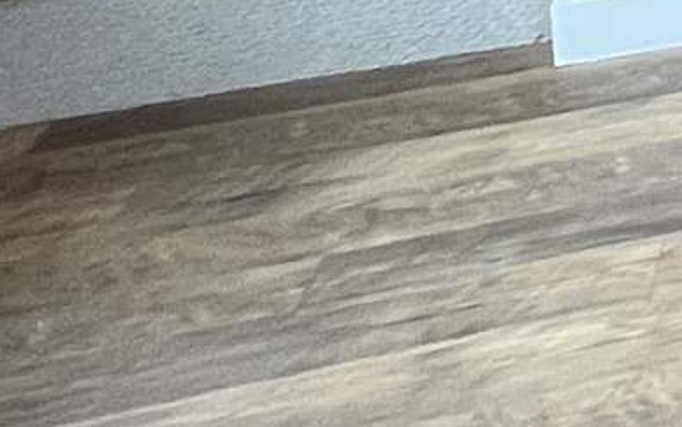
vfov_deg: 10.2
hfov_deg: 9.8
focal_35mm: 109
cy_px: -638
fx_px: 2027
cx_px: 2341
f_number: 1.8
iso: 200
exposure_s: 1/120
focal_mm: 1.57
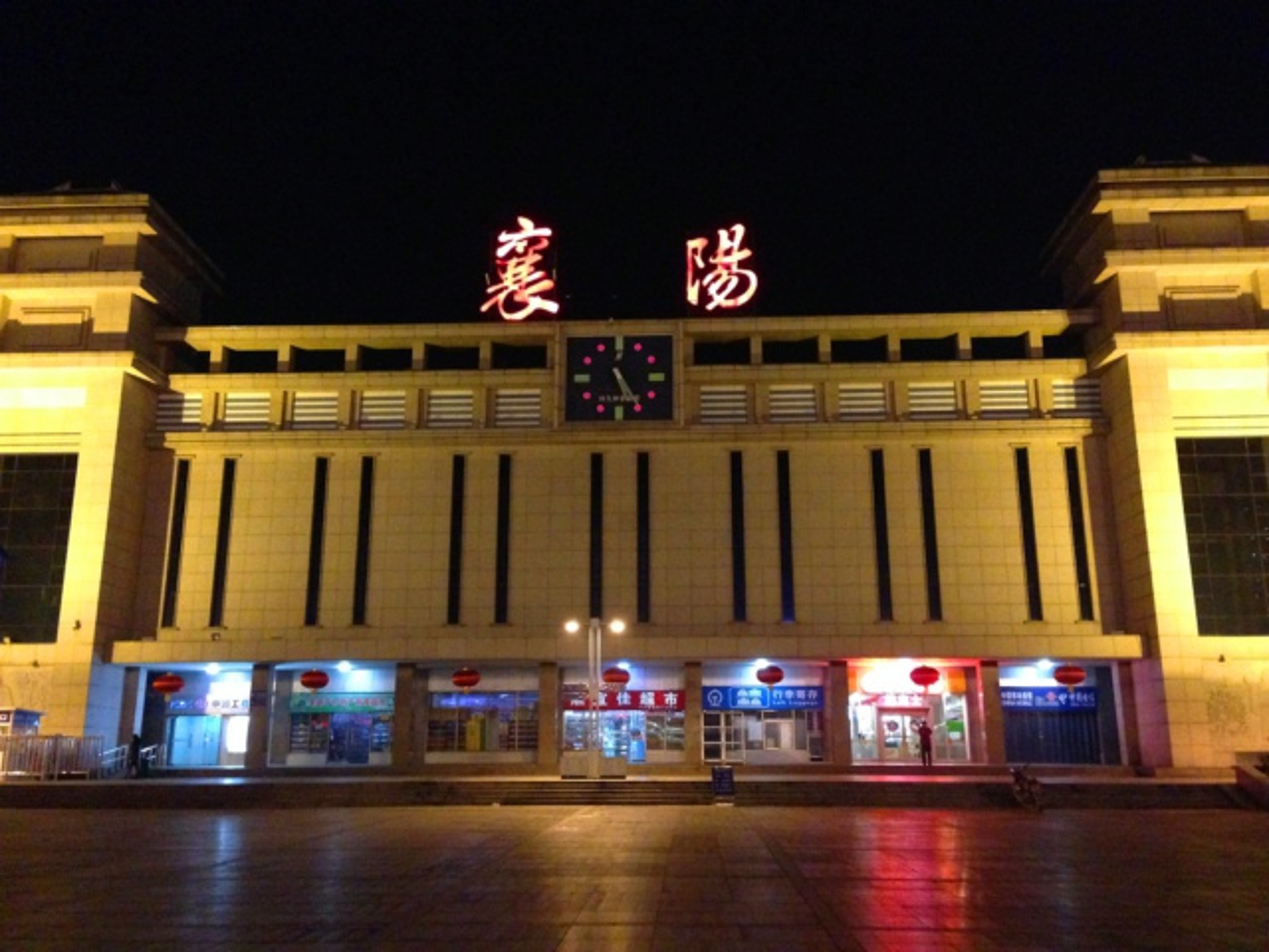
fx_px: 1210
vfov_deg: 42.9
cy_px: 476
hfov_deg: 55.4
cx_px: 634
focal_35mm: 33
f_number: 2.4
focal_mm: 4.12
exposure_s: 1/15
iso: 800
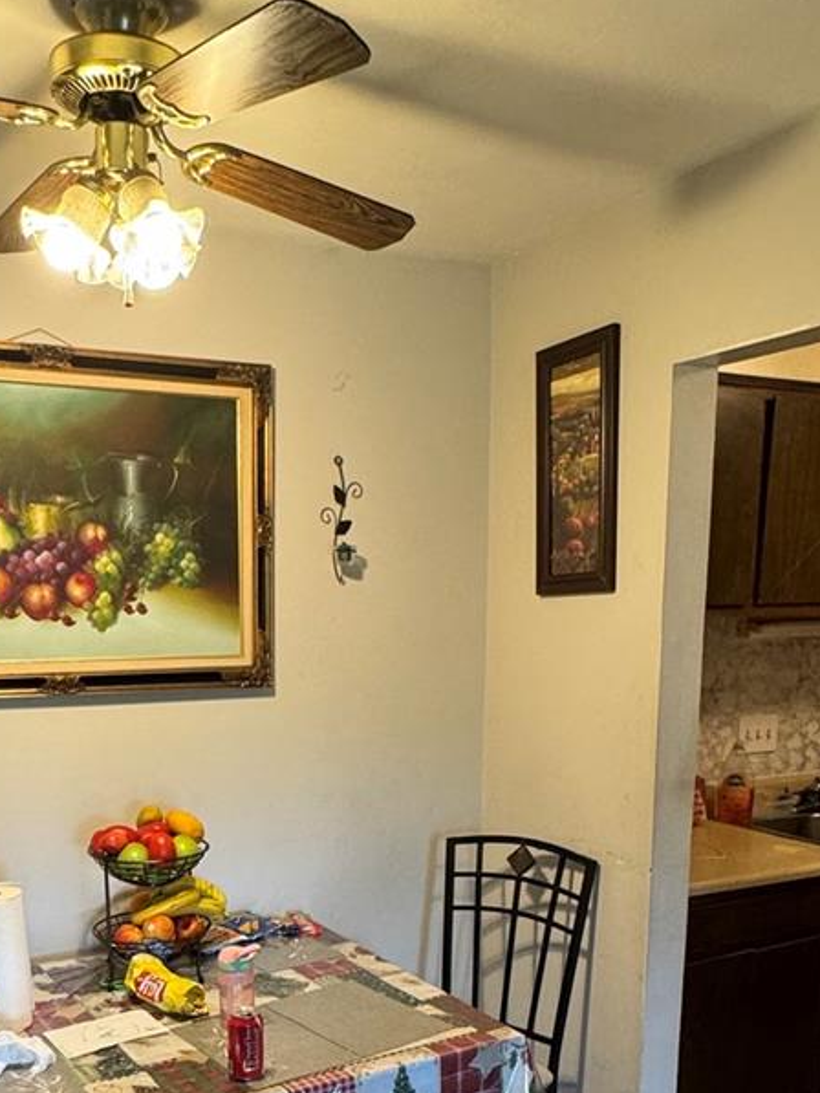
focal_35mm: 36
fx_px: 1137
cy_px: 837
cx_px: 298
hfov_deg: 39.4
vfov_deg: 49.1
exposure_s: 1/60
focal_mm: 2.22
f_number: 2.2
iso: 320
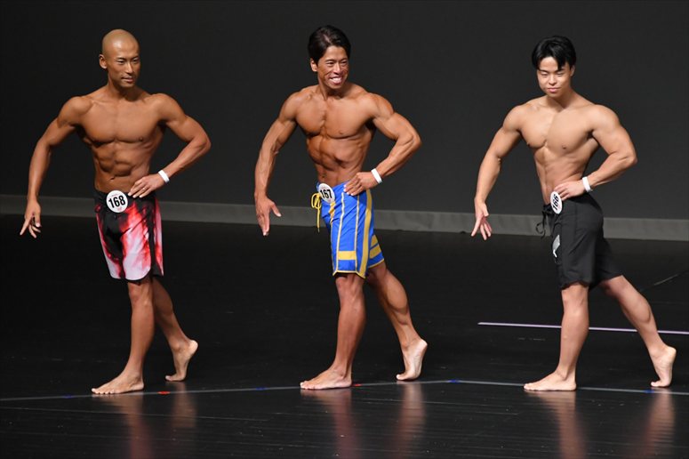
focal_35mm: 345
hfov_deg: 6.0
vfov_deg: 4.0
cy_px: 230
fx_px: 6600
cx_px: 344
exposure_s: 1/400
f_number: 5.6
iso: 4000
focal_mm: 230
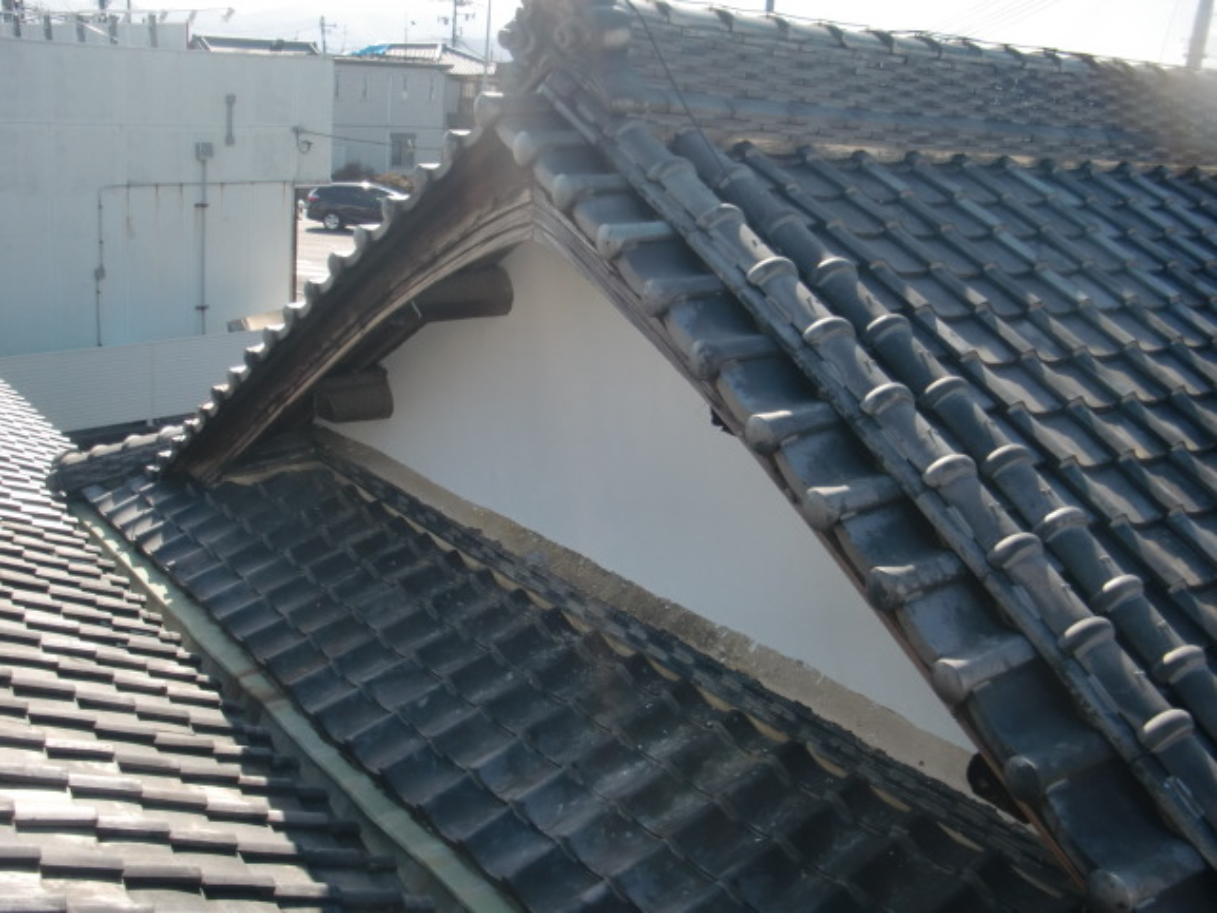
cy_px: 456
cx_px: 608
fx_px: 1336
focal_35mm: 38
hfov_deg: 49.0
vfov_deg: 37.7
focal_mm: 6.66
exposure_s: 1/320
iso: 64
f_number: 3.9
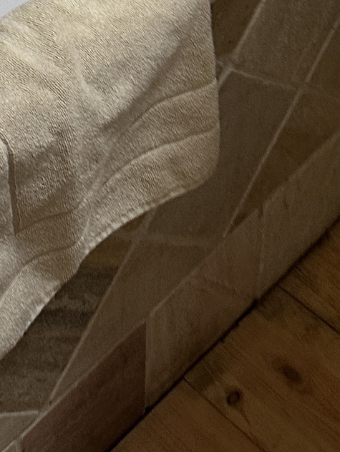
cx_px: -287
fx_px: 1270
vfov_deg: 16.0
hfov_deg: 13.5
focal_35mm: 97
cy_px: -435
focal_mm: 6.86
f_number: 1.78
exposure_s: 1/50
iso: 200
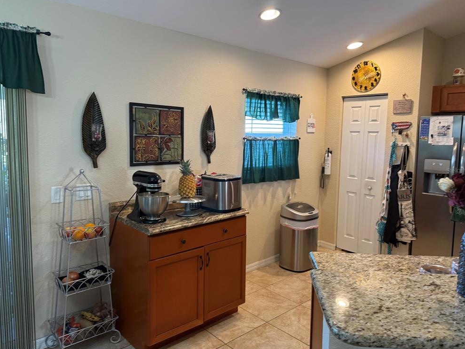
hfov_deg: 69.4
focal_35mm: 25
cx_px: 233
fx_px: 336
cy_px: 170
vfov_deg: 54.9
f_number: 1.78
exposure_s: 1/60
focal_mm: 6.76
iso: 200
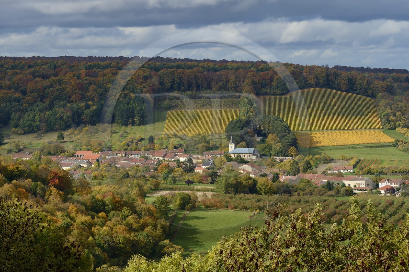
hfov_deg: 18.3
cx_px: 204
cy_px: 136
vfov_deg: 12.2
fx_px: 1272
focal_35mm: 112
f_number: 9
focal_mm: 112
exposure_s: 1/250
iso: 200
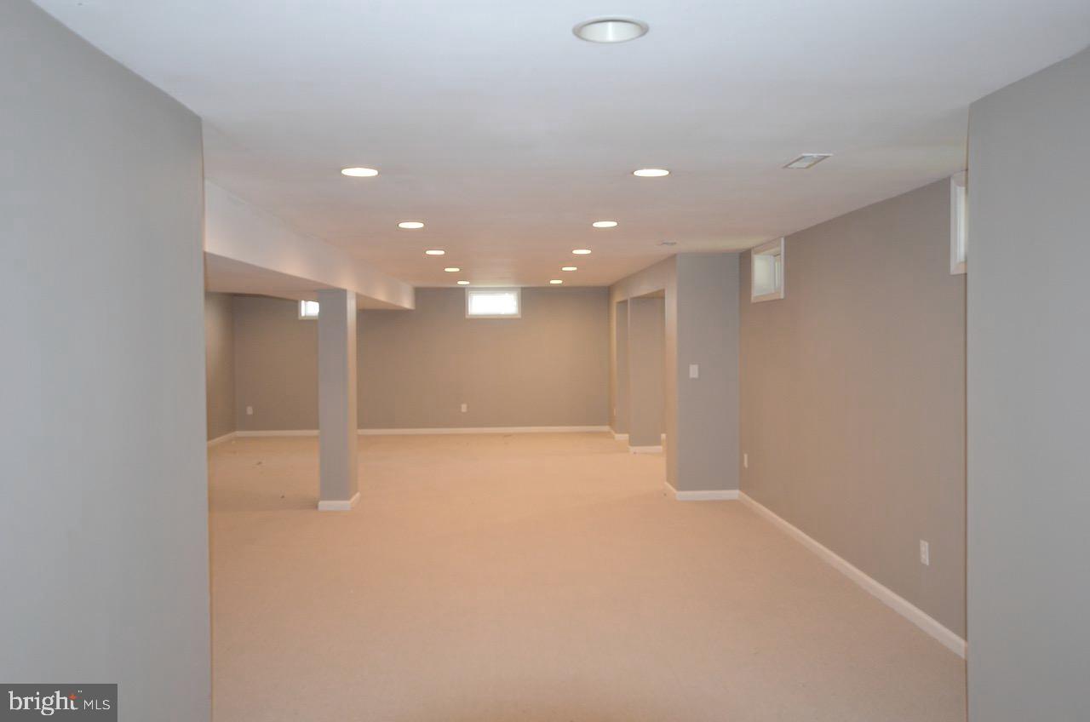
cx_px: 545
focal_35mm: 30
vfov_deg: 43.4
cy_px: 361
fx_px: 907
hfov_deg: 62.0
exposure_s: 1/60
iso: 800
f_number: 3.5
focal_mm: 20
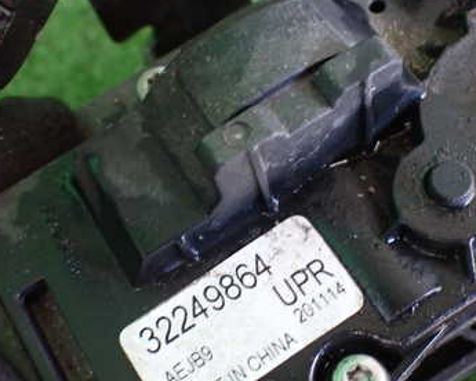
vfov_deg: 29.6
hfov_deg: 36.5
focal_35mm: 51
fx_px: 718
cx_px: 286
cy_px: 240
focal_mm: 5.4
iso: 800
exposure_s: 1/30
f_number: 2.3
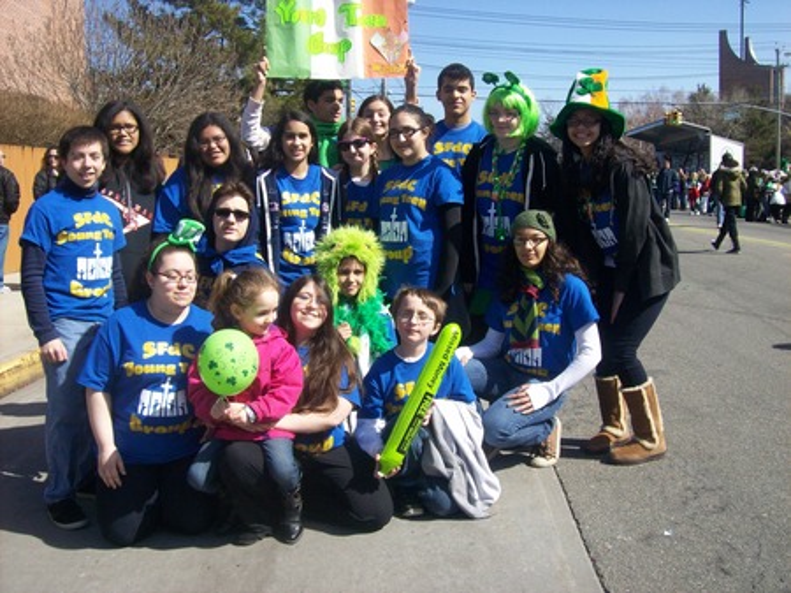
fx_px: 822
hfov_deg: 51.4
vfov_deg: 39.6
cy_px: 296
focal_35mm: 36
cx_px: 396
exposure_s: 1/439
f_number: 4.8
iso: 80
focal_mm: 6
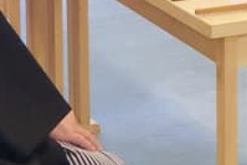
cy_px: -185
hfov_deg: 9.4
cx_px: 403
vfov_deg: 6.3
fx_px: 1442
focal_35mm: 210
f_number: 4
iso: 3200
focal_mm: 19.2
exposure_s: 1/100
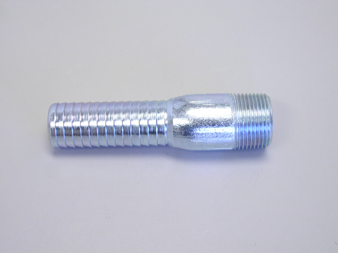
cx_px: 169
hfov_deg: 29.0
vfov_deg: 21.9
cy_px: 126
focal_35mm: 67
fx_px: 654
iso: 100
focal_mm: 14.2
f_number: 3.7
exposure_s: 1/11.8
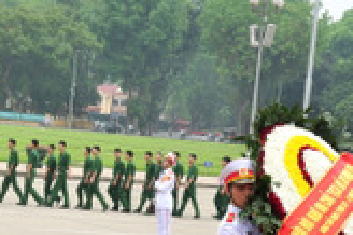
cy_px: 198
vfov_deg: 9.3
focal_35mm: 146
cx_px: 28
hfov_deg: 13.9
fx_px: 1430
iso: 250
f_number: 8
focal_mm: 32
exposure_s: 1/125
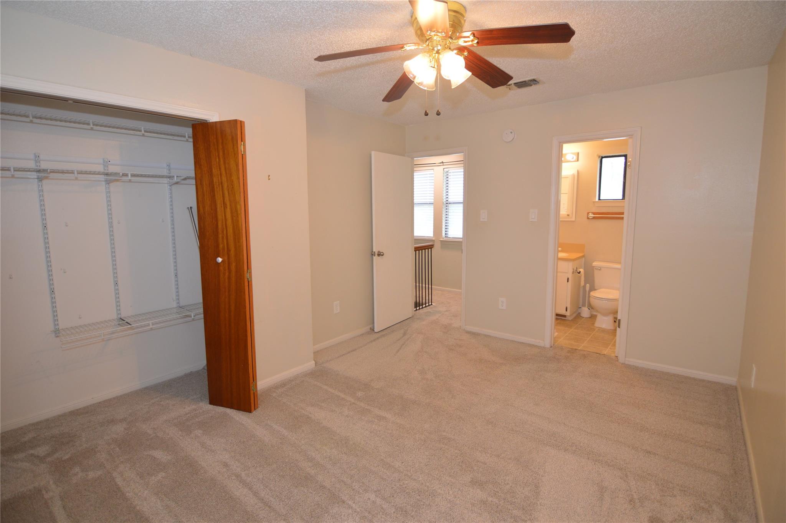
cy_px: 262
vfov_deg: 71.9
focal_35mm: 16
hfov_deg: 95.0
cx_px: 393
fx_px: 360
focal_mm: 11
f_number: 3.2
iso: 400
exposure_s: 1/60
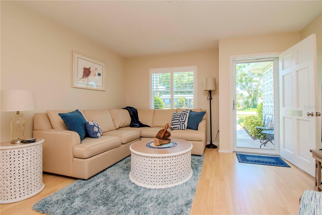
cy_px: 108
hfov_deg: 100.4
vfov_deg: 77.3
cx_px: 161
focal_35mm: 15
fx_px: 134
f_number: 9
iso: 640
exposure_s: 1/160
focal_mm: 10
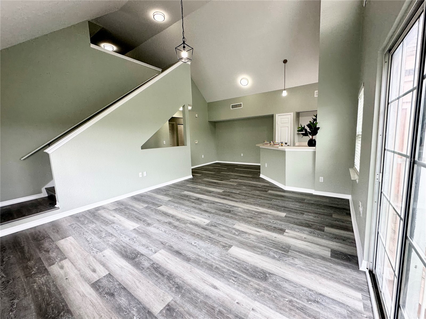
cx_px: 213
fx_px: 172
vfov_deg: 85.7
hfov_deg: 102.1
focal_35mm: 14
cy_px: 160
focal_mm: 2.22
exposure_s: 1/120
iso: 80
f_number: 2.2
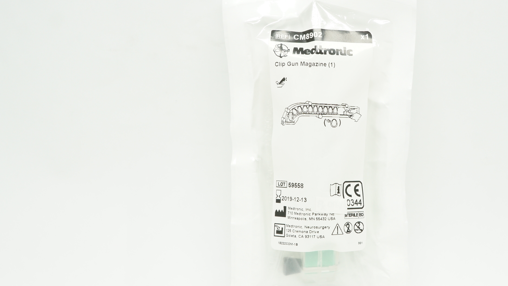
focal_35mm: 56
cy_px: 164
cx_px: 325
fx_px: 750
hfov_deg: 37.1
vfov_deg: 21.6
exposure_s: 1/40
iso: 400
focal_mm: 27
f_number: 6.3
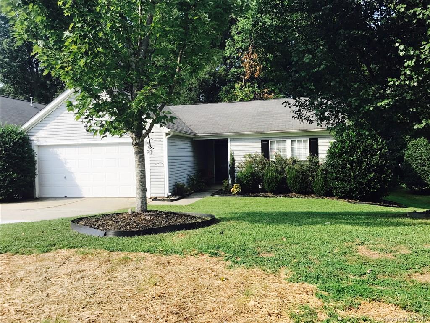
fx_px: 348
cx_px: 215
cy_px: 162
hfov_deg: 63.4
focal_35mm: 28
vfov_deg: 49.7
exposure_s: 1/660
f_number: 1.8
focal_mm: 3.99
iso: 20
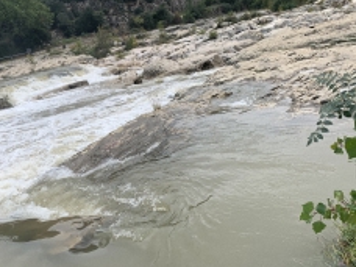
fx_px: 411
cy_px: 169
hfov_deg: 46.2
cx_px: 126
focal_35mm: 40
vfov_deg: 35.7
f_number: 1.8
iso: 25
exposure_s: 1/1088
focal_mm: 4.25
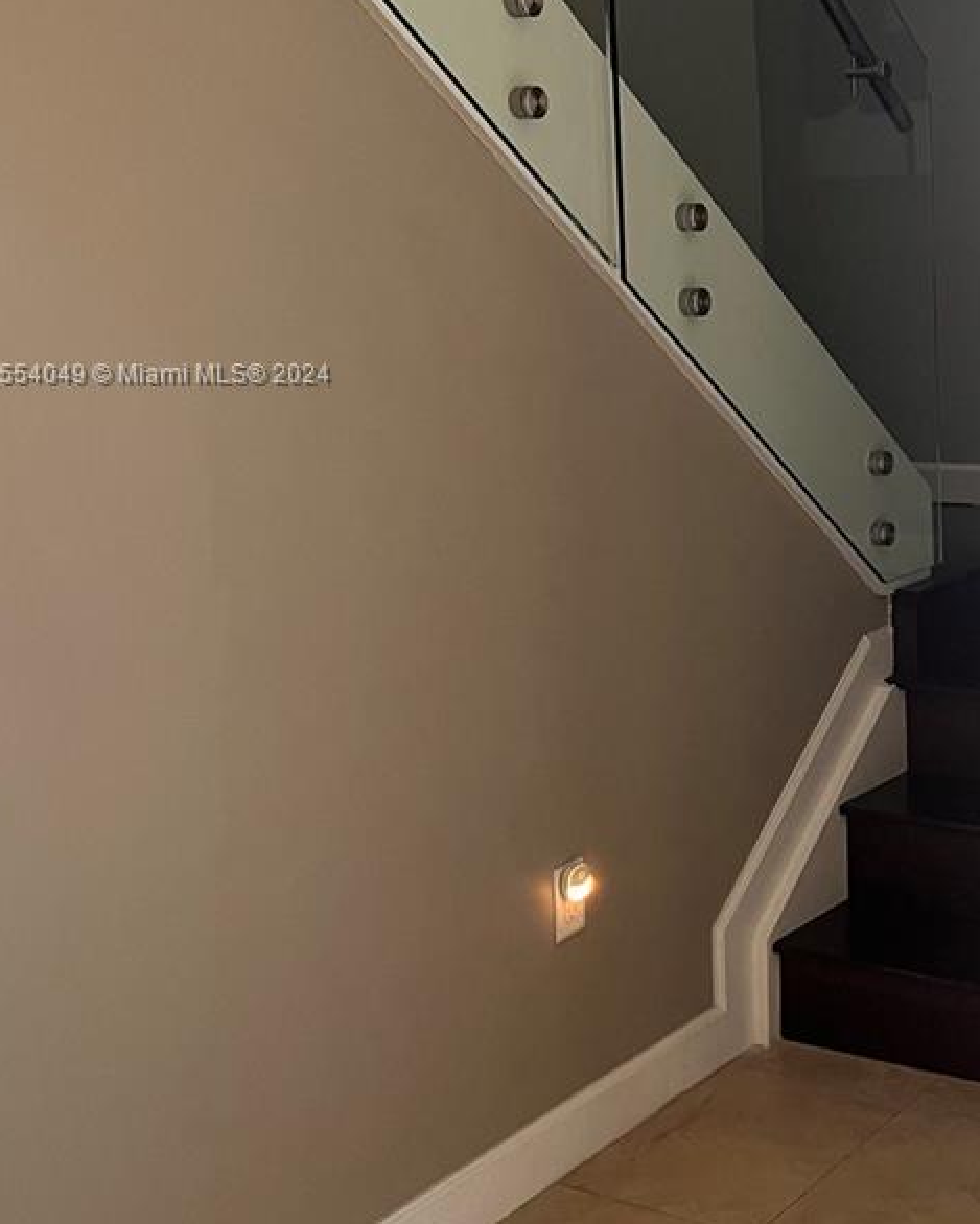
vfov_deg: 35.5
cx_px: 888
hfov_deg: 28.0
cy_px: 376
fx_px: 1885
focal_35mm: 52
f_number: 1.5
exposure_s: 1/60
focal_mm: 5.7
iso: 160
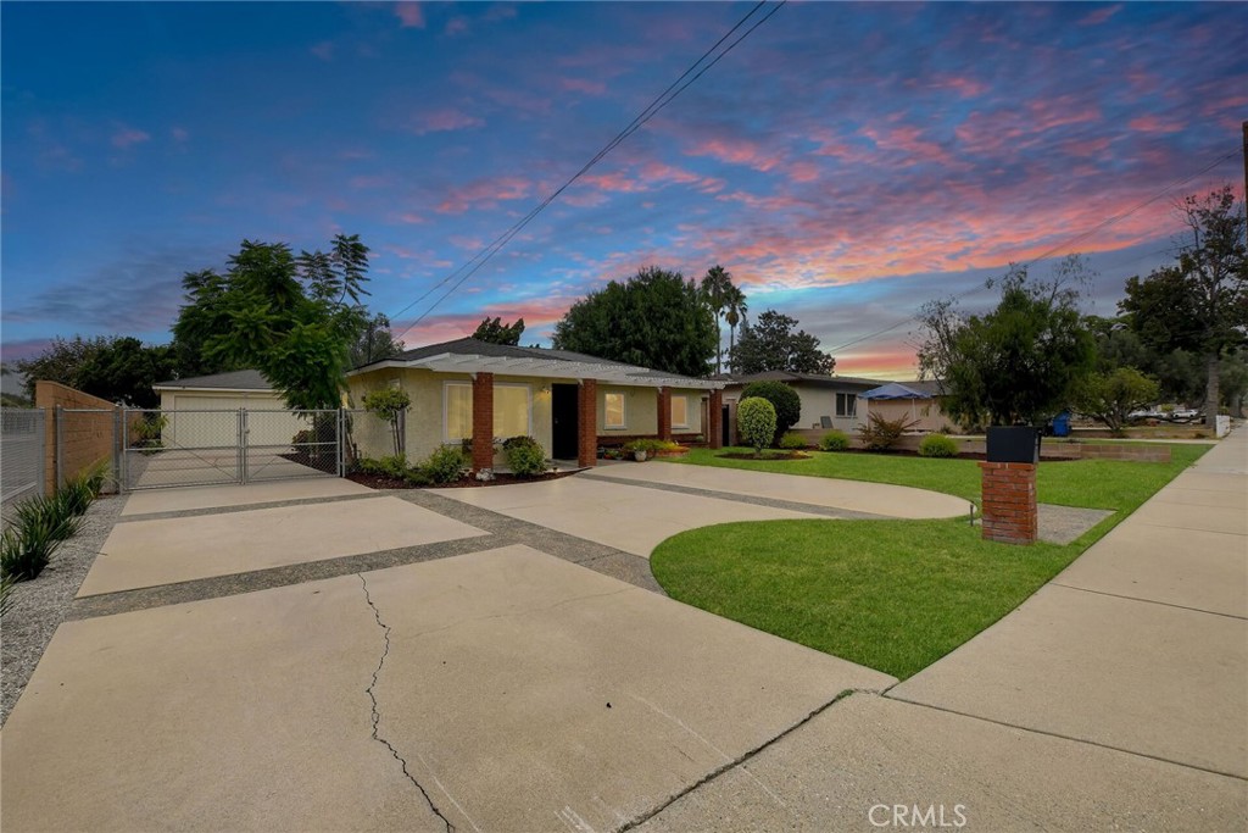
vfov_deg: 77.3
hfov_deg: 100.4
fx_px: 520
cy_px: 416
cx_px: 624
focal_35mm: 15
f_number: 11
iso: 400
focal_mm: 10
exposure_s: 1/500
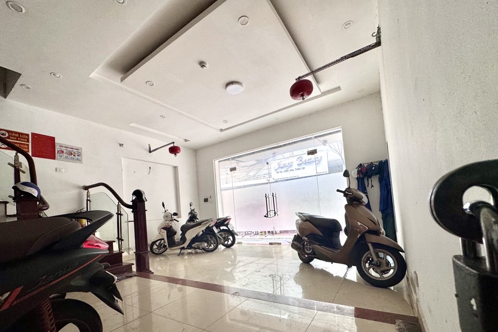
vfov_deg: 72.7
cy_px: 203
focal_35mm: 16
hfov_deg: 96.7
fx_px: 221
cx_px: 236
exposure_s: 1/99
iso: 125
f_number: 2.2
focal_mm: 2.22
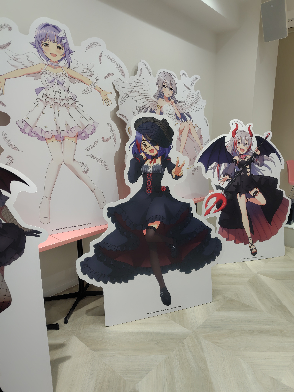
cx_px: 147
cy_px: 196
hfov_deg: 58.9
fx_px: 260
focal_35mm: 23
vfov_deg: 73.9
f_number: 1.9
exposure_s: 1/100
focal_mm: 5.6
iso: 133
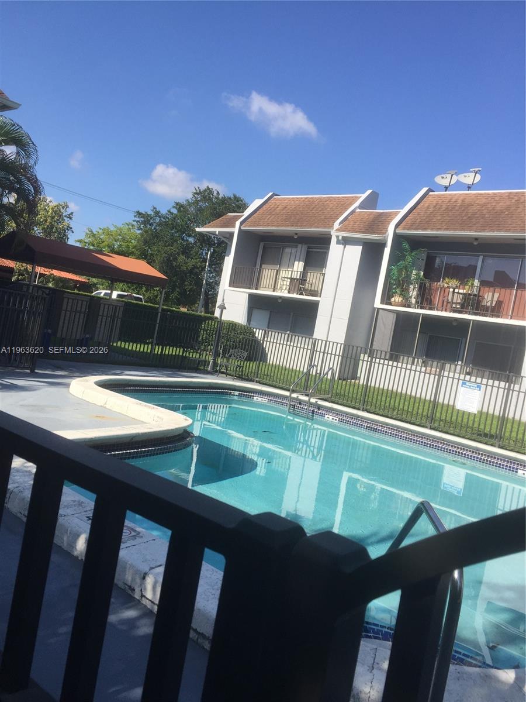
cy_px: 351
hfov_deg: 48.2
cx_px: 263
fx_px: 588
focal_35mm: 29
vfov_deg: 61.7
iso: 32
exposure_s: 1/2198
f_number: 2.2
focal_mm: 4.15
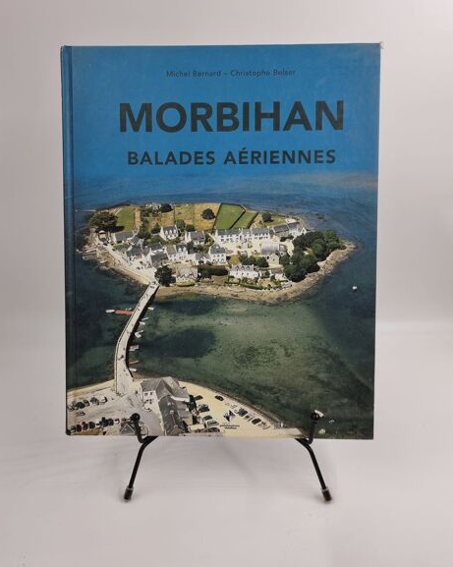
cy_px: 276
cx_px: 223
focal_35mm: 26
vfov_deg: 66.0
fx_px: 436
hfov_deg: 54.9
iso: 50
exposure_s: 1/120
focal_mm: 6.7
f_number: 1.8
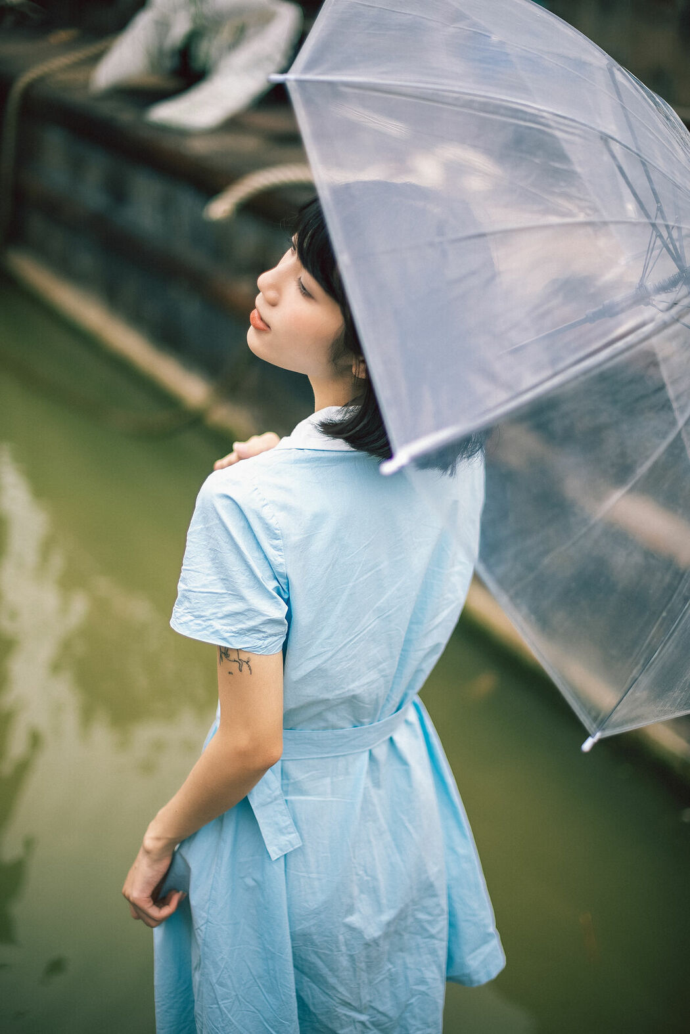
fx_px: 1437
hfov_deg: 27.0
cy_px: 517
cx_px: 345
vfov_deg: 39.6
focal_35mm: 50
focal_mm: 50
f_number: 1.4
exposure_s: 1/2000
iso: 50
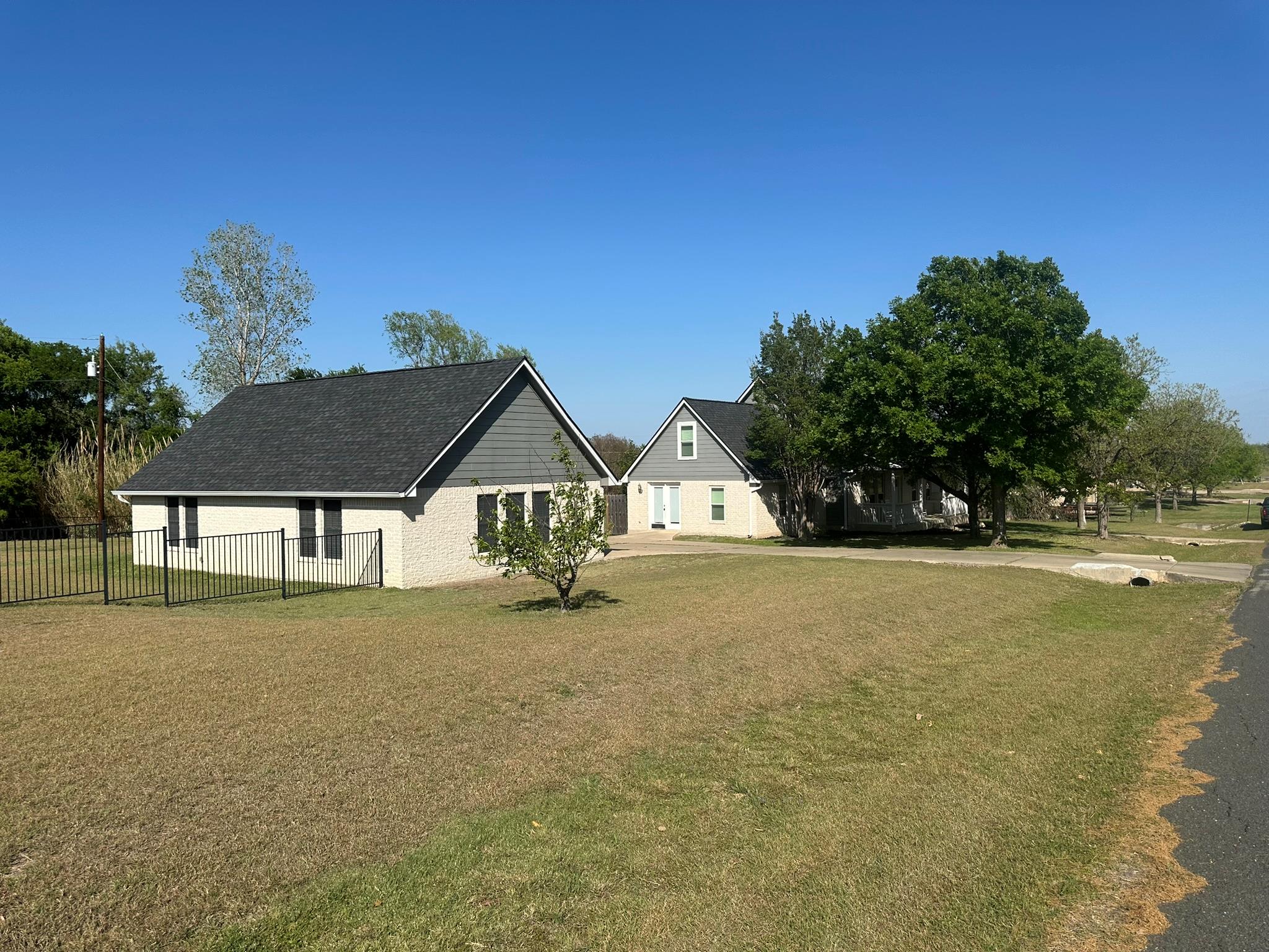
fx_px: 880
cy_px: 476
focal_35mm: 24
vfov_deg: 56.8
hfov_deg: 71.6
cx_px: 634
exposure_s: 1/5848
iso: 80
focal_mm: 6.86
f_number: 1.78
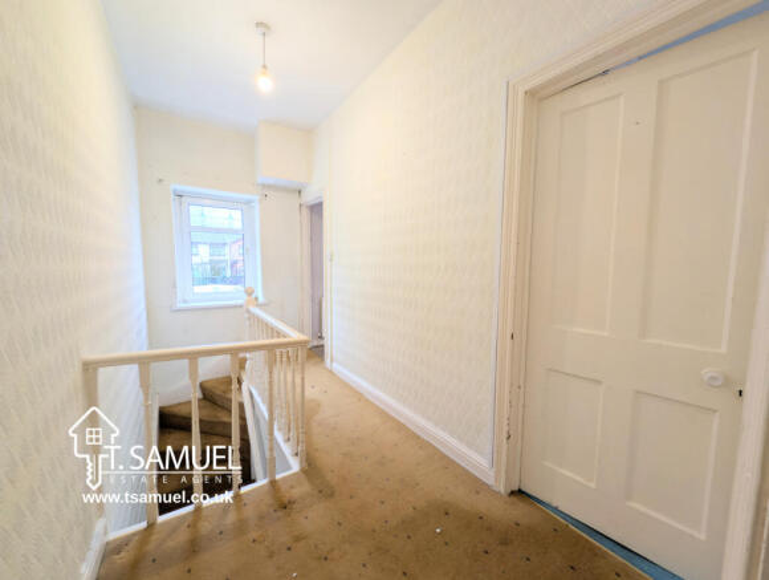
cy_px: 290
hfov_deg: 110.4
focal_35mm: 12
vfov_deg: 94.7
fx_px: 267
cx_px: 384
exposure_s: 1/23.5
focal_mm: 2.23
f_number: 1.95
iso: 43
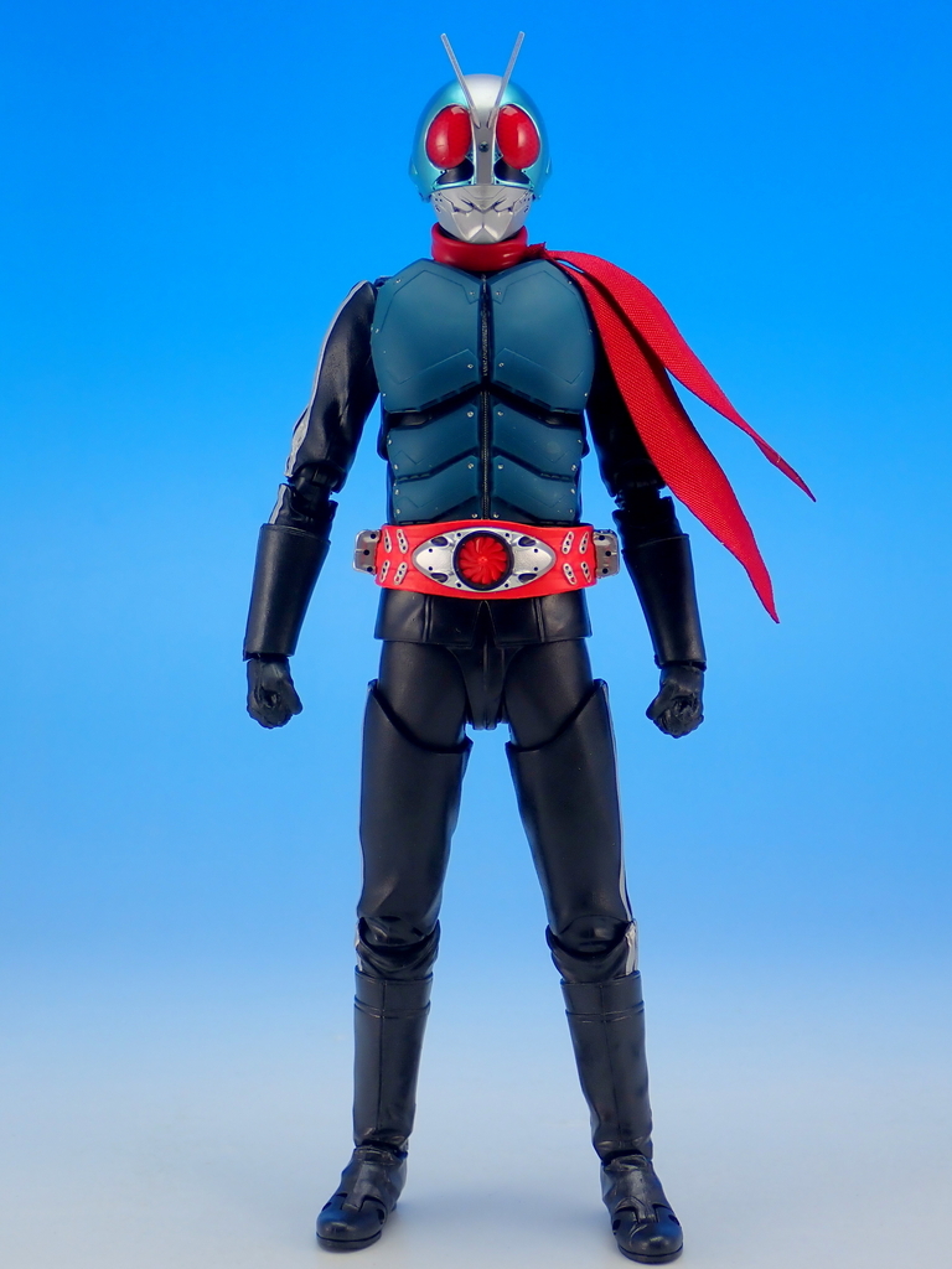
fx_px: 2457
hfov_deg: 21.9
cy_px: 634
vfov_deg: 29.0
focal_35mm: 67
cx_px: 476
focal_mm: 11.88
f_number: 3.8
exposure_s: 1/13
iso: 100
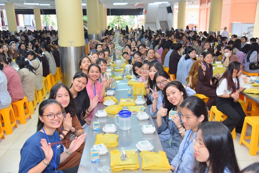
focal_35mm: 35
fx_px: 252
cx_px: 130
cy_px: 86
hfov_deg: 54.4
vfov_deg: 37.8
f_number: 4
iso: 800
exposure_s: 1/100
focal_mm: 35
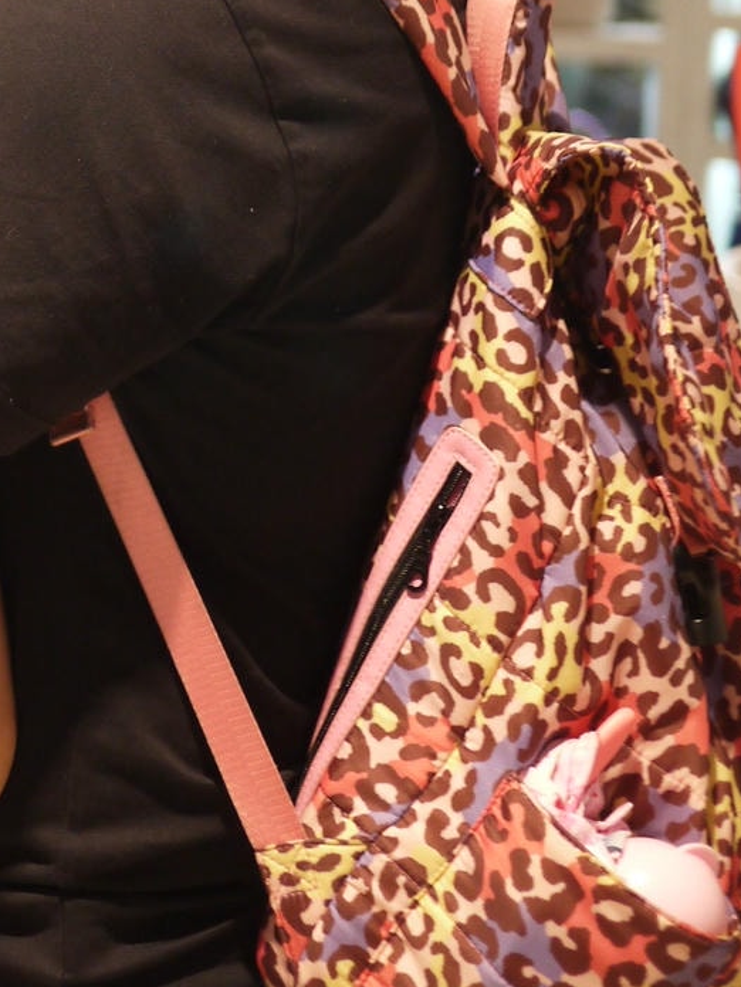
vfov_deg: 20.9
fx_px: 2626
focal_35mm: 92
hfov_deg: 15.6
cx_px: -81
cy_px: 102
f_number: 1.7
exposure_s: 1/125
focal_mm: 20
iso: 400
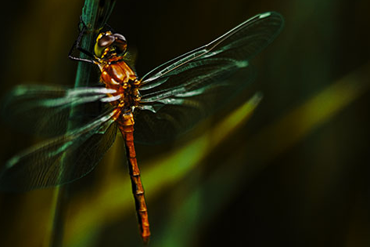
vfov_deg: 6.2
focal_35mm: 222
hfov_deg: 9.3
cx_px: 181
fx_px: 2281
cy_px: 120
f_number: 6.7
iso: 1600
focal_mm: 210
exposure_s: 1/250
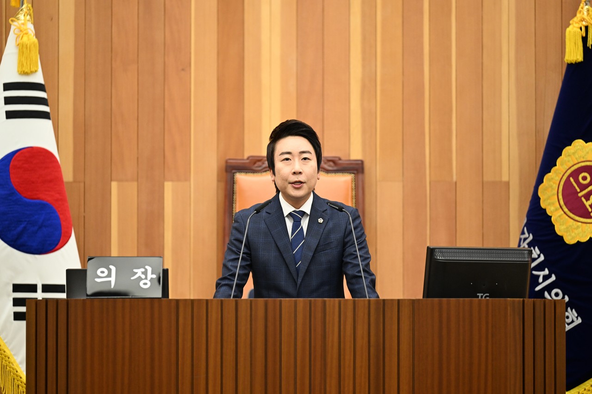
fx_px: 3288
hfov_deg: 10.3
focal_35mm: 200
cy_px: 197
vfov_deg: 6.9
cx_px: 296
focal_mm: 200
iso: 2000
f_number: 2.8
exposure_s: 1/400
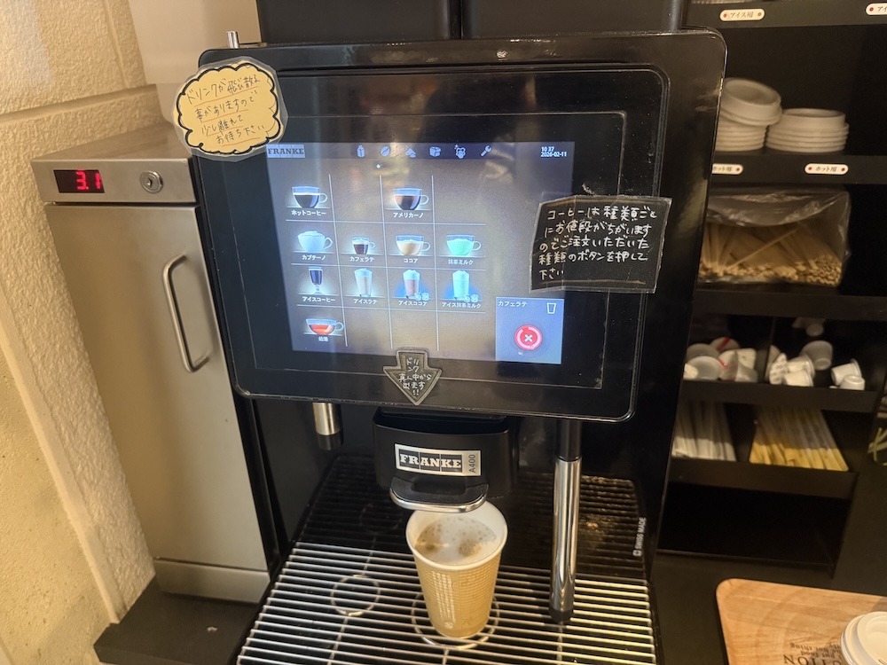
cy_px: 332
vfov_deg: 56.8
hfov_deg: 71.6
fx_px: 615
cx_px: 444
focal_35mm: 24
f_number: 1.78
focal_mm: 6.76
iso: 800
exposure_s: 1/43
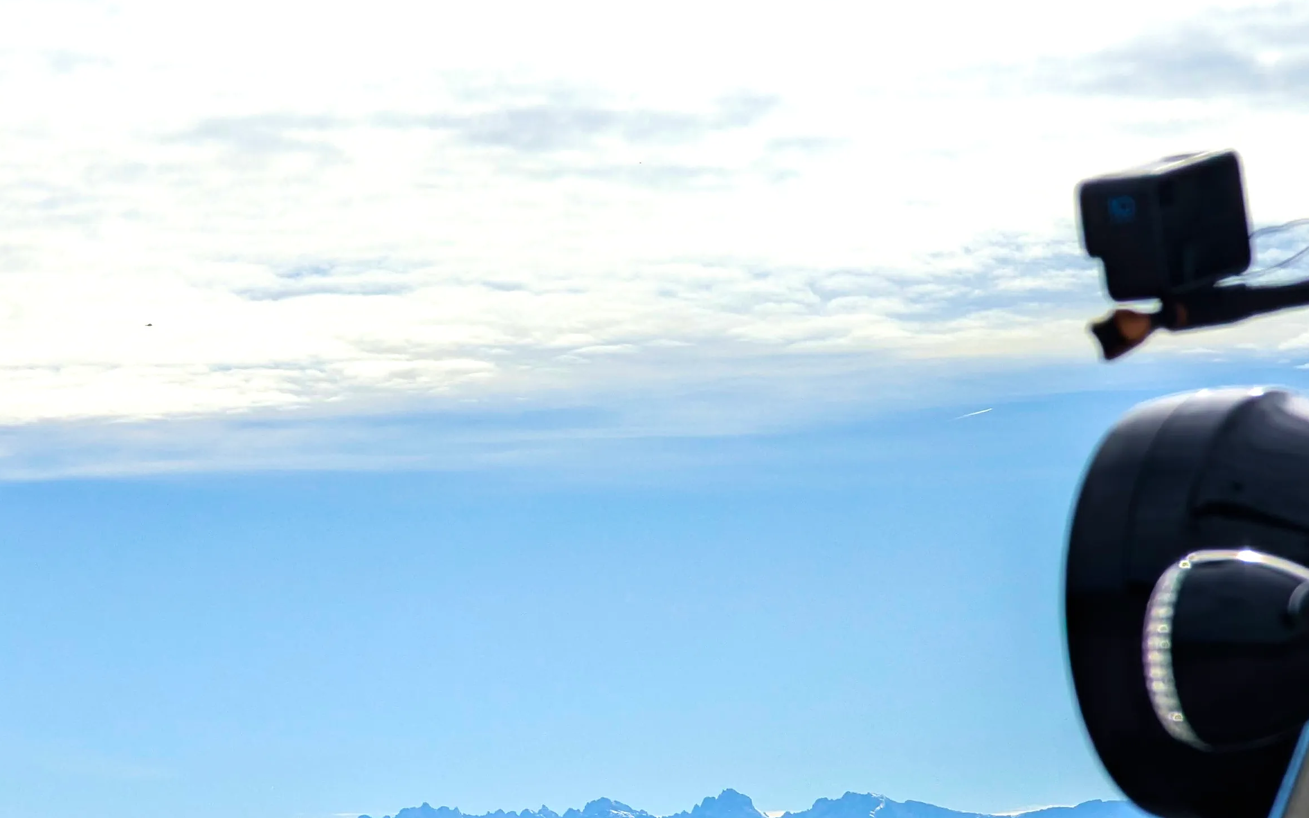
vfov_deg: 6.6
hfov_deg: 10.6
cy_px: 801
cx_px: 415
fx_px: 7028
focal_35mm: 197
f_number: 3.5
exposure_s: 1/1287
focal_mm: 19
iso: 41
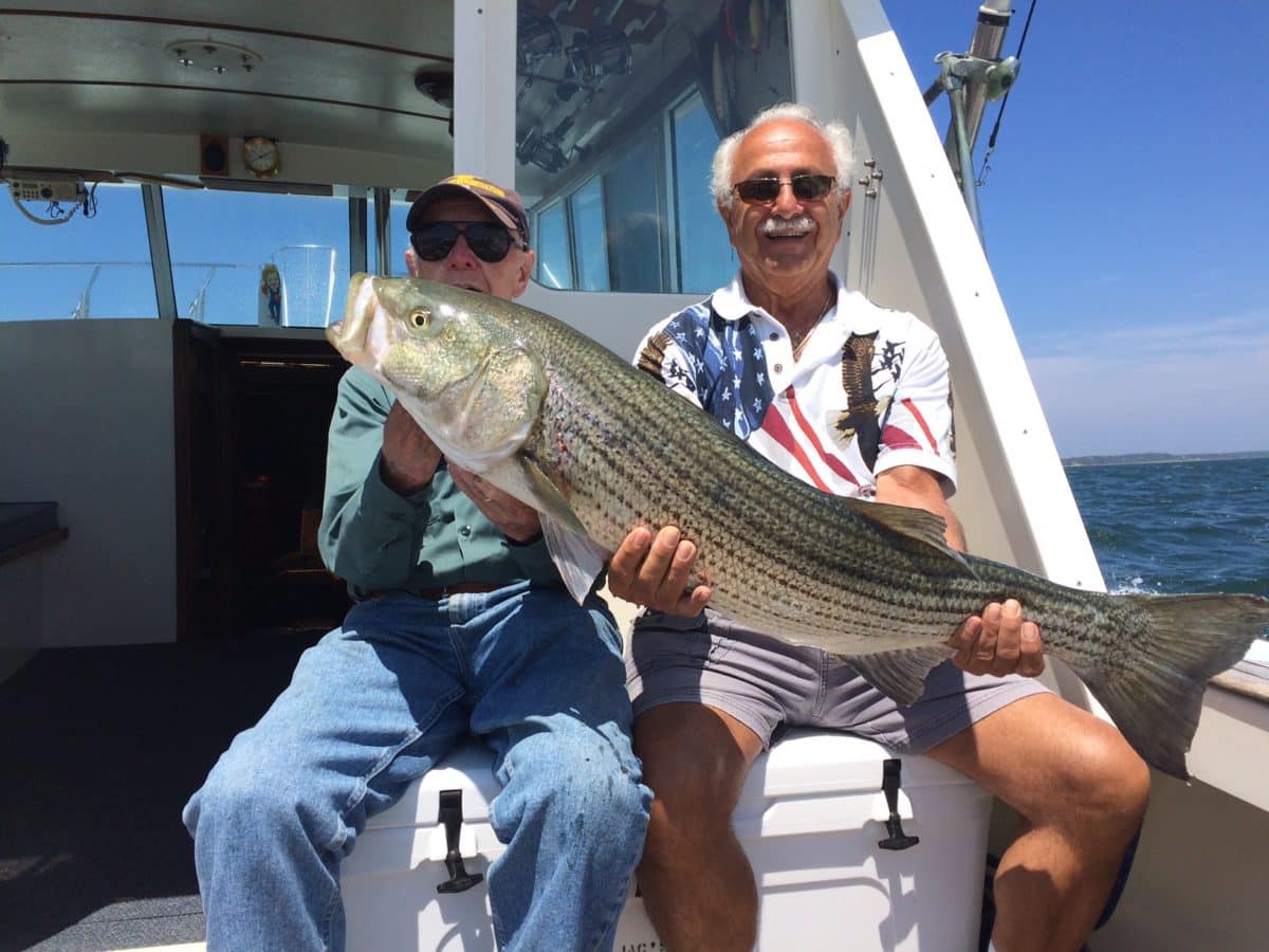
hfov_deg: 61.7
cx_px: 634
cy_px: 476
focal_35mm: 29
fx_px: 1063
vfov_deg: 48.2
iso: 32
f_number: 2.2
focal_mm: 4.15
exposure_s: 1/1953
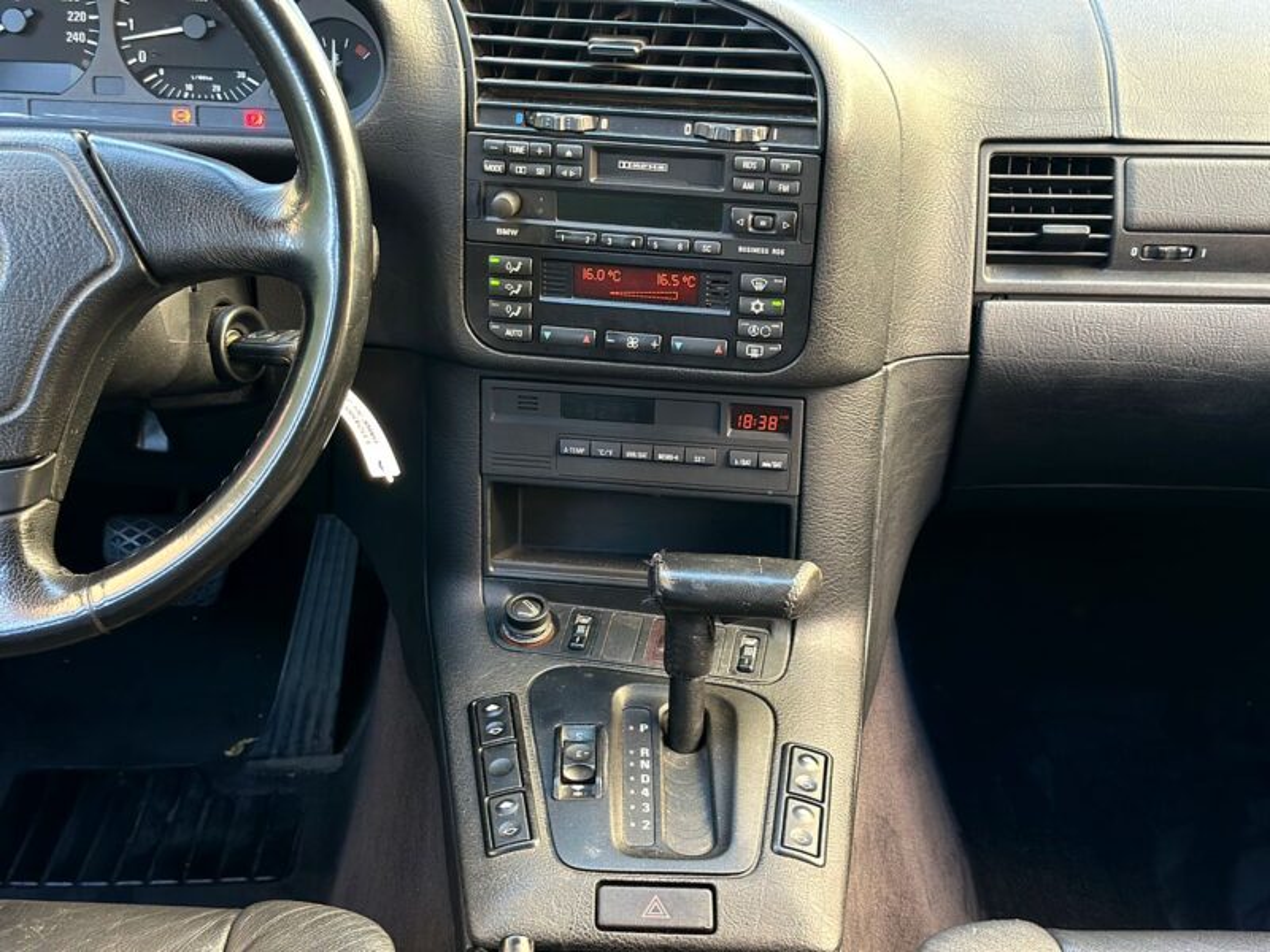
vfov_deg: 30.3
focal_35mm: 48
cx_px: 635
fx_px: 1761
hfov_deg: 39.7
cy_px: 476
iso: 160
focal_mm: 6.86
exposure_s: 1/60
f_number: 1.78
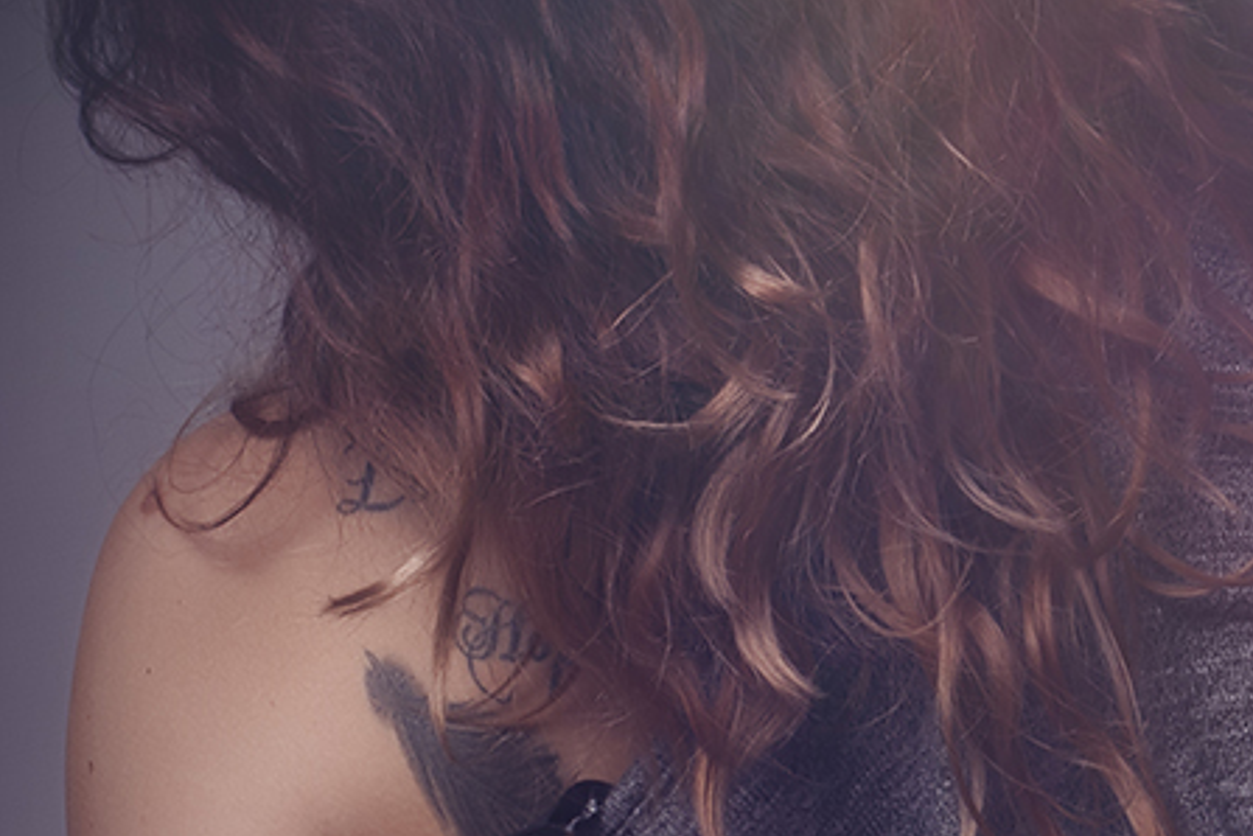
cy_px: 1366
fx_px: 8415
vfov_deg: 5.6
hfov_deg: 8.5
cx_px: 1061
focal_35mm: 242
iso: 100
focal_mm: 45
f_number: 20
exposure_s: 1/200
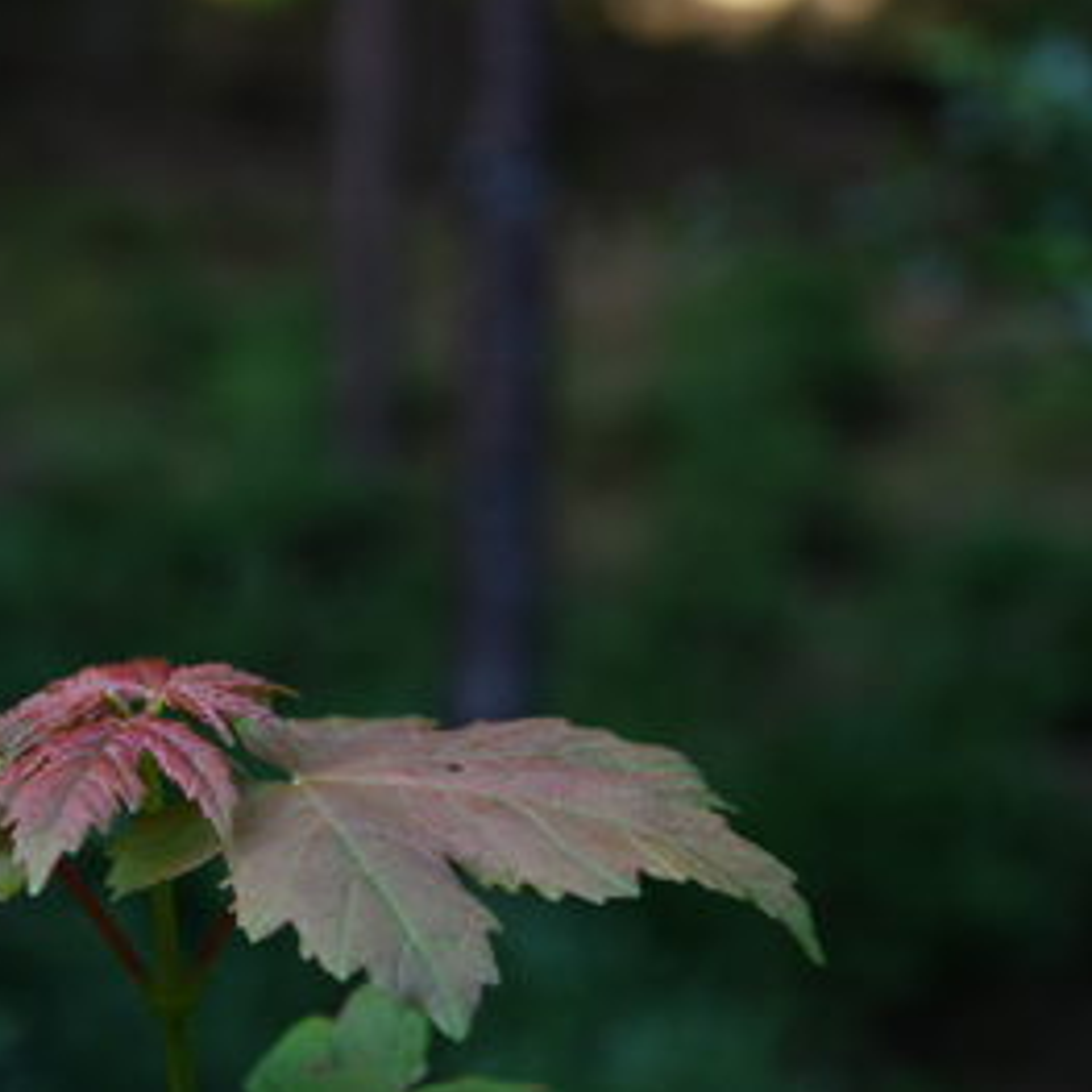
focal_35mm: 101
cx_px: 266
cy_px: 542
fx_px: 3605
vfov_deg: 17.2
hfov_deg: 17.1
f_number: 5
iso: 320
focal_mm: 52
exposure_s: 1/30
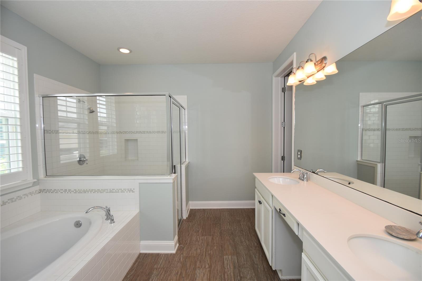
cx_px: 211
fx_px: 176
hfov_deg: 100.4
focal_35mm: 15
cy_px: 140
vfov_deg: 77.3
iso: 200
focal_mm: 10
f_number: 4
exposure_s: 1/60
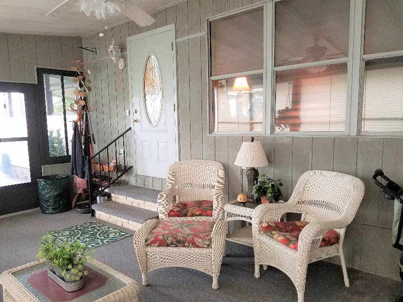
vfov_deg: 53.0
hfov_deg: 67.3
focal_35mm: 26
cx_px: 202
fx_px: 303
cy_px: 151
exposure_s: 1/24
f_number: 1.7
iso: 200
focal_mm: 4.2
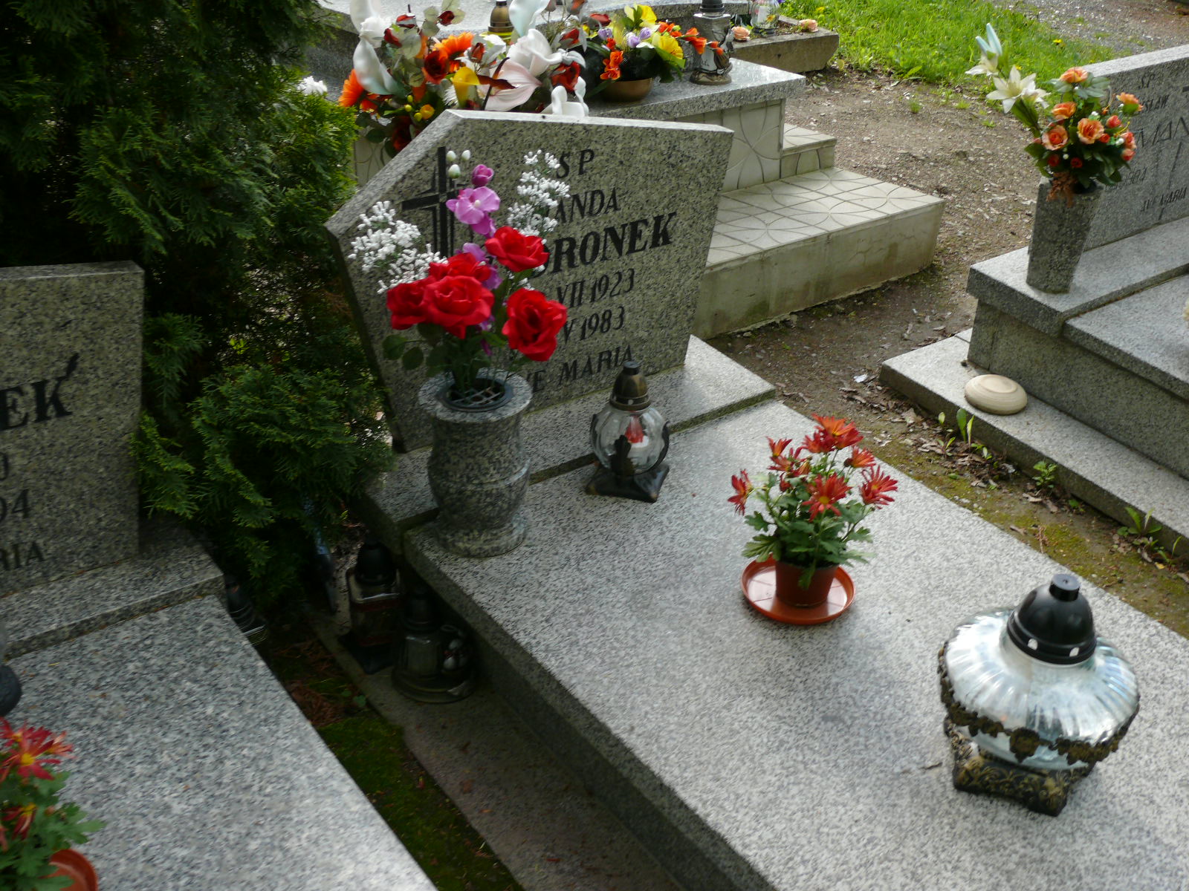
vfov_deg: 40.7
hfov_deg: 52.6
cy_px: 446
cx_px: 594
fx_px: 1202
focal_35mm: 35
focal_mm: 7.5
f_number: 4
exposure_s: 1/200
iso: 100
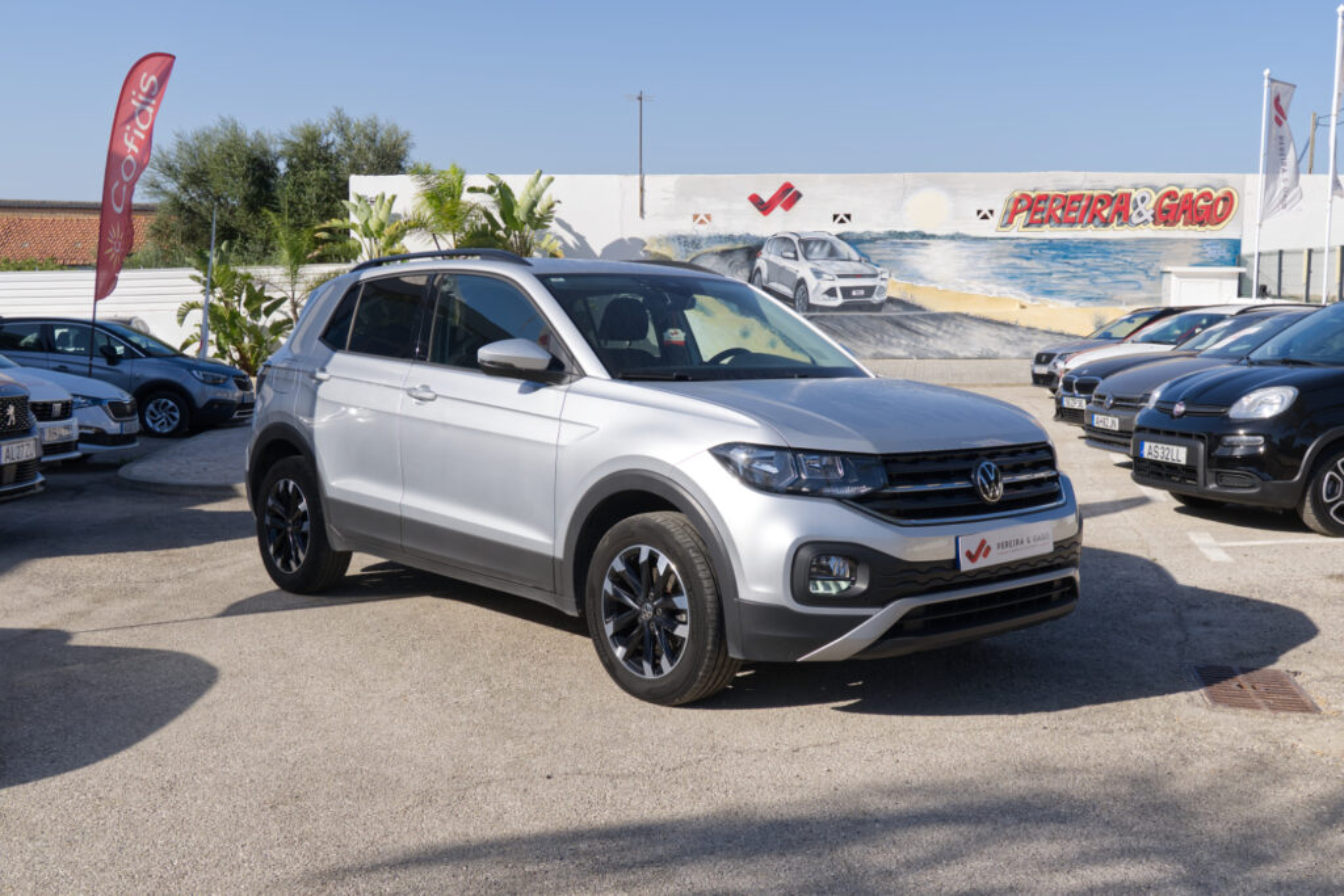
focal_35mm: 35
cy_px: 448
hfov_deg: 54.4
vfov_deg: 37.9
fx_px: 1307
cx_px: 672
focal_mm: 23.5
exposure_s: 1/250
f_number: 9
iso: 160
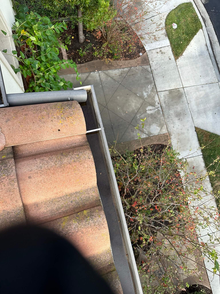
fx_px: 203
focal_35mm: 24
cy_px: 147
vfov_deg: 71.6
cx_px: 110
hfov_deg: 56.8
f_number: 1.78
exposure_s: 1/1171
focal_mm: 6.86
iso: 80
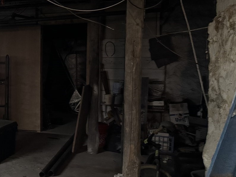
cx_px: -62
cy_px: 80
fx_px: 423
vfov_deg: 23.6
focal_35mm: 62
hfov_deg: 26.8
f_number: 1.78
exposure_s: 1/30
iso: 1000
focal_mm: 6.76
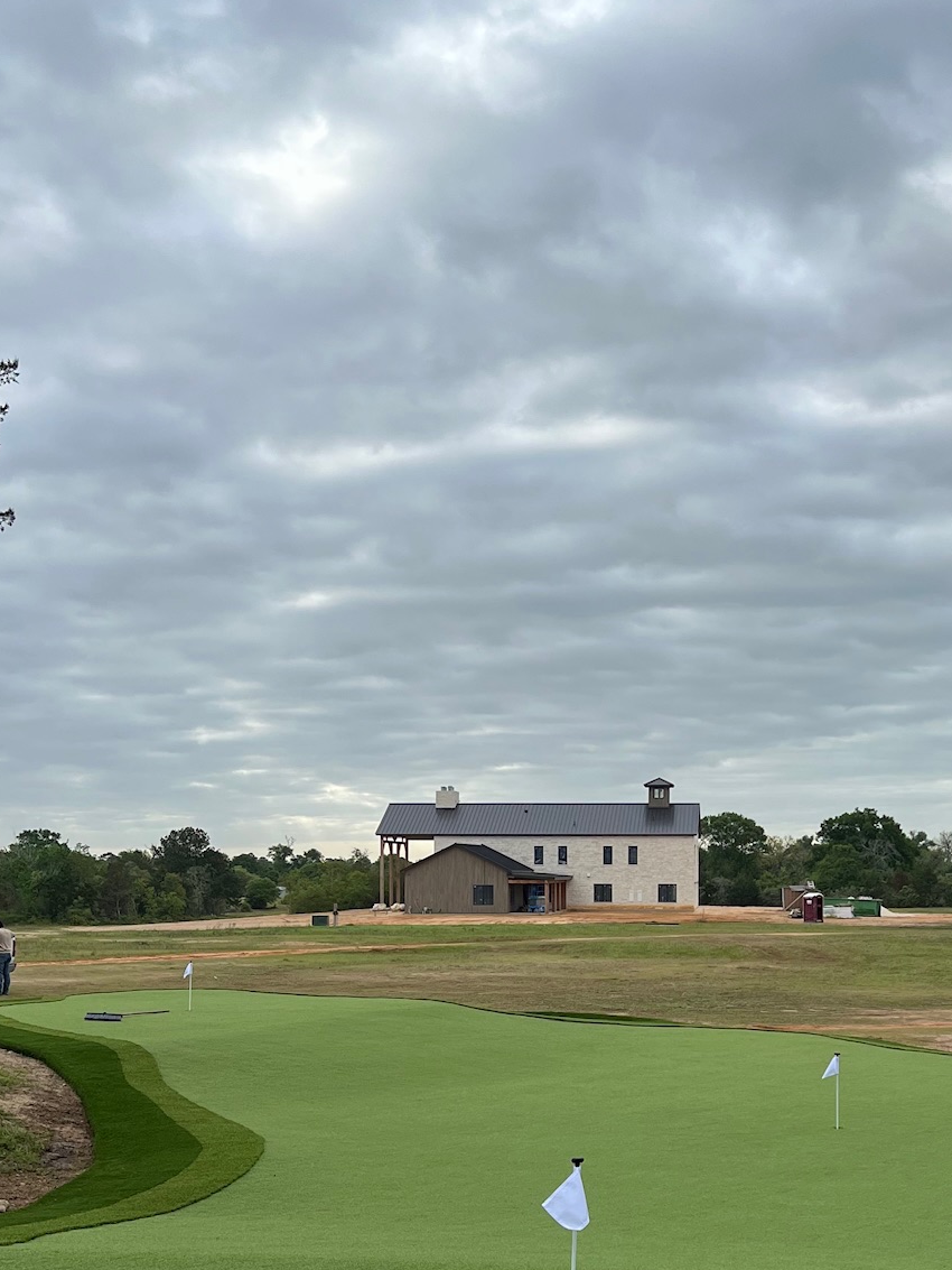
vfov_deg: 39.7
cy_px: 897
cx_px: 637
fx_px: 1723
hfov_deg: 30.6
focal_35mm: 47
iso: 50
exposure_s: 1/2252
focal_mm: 5.7
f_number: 1.5
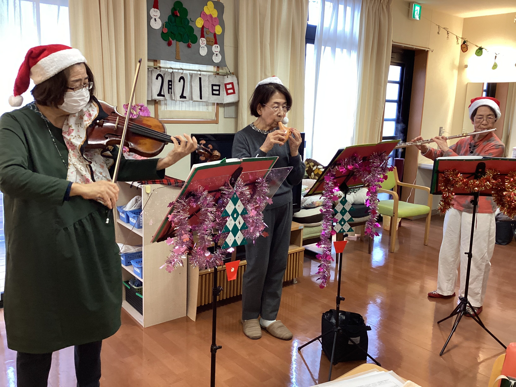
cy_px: 194
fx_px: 462
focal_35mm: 31
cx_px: 258
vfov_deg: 45.4
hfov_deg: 58.4
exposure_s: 1/50
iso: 250
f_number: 2.4
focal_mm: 3.3
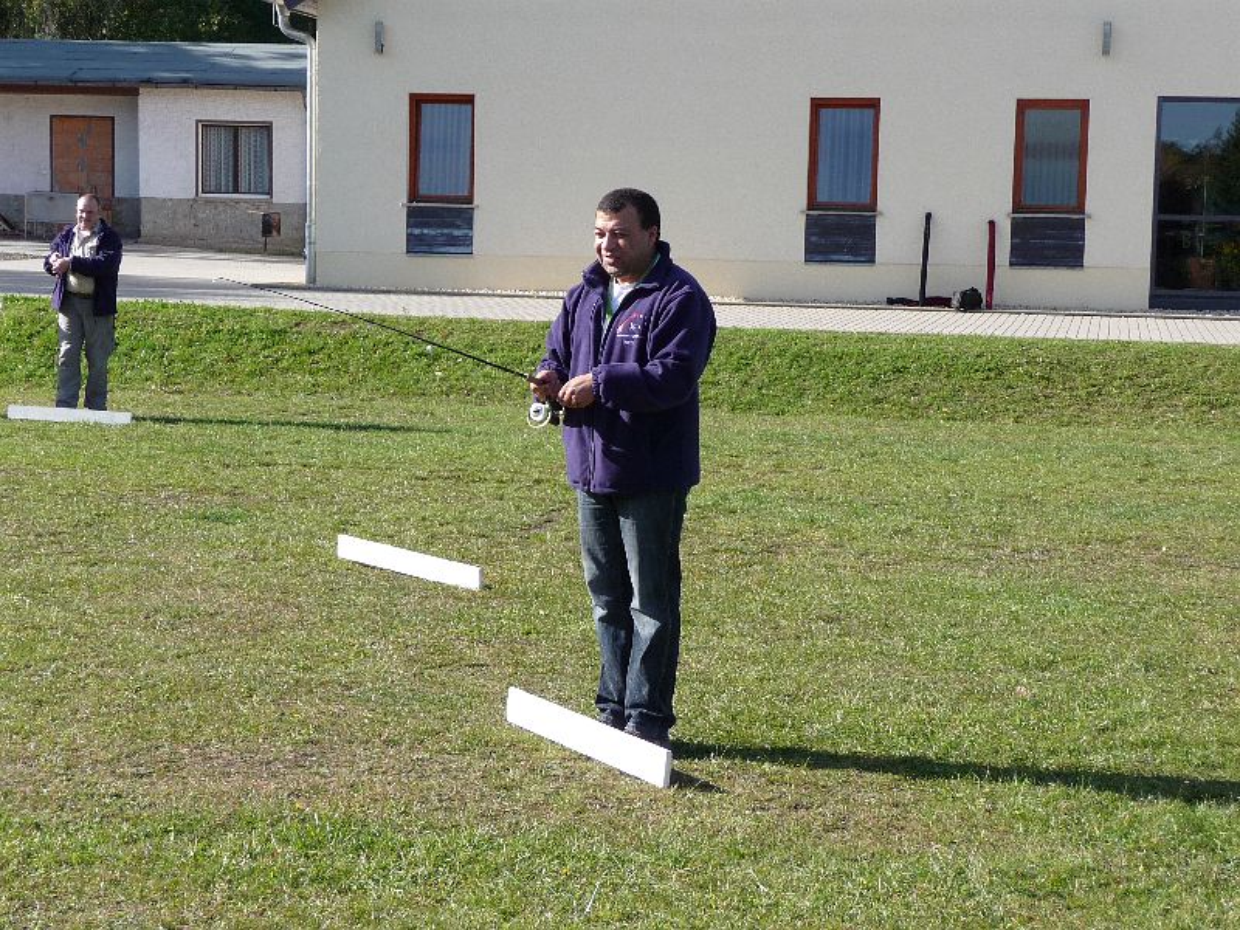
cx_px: 620
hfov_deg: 27.0
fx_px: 2579
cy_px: 465
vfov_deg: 20.4
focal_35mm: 72
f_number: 4.6
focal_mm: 12.2
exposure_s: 1/320
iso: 100
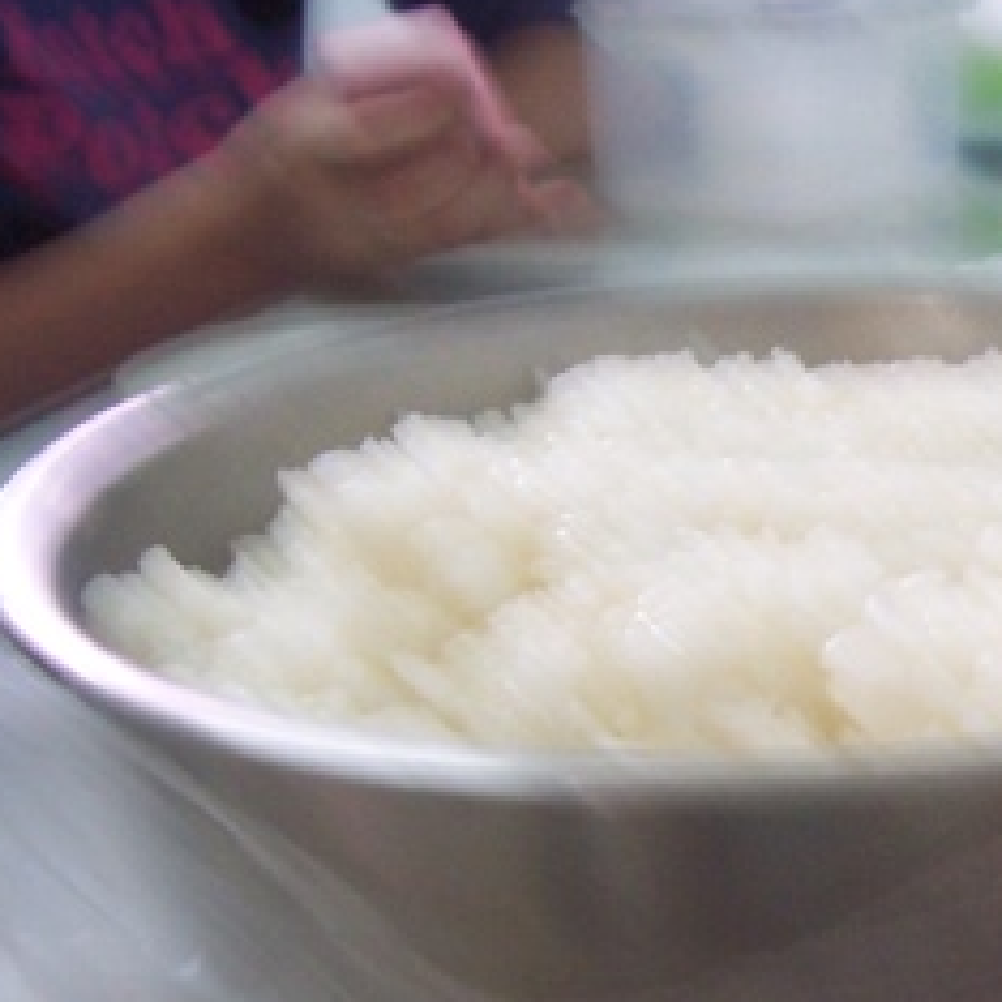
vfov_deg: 22.2
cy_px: 771
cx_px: 981
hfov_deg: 21.7
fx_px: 2522
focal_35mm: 77
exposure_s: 1/8
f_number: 2.7
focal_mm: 5.6
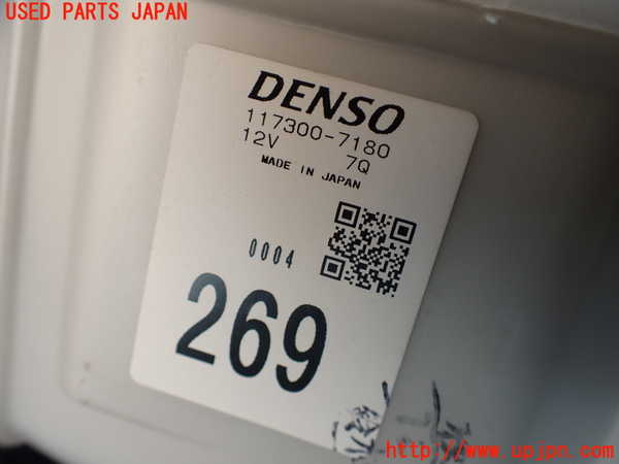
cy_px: 232
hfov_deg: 60.0
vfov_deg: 46.8
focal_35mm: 30
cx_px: 310
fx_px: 536
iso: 100
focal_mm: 5.4
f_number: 2.3
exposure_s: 1/160
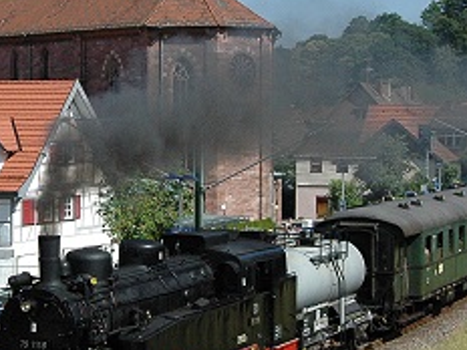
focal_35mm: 97
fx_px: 1309
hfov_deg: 20.2
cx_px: 171
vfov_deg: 15.2
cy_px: 131
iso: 800
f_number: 8
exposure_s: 1/1600
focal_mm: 26
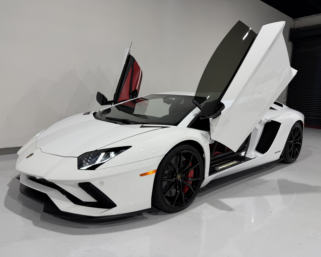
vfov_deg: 56.8
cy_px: 128
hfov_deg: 68.1
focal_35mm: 25
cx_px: 159
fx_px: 238
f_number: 1.78
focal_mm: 6.76
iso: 100
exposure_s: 1/246
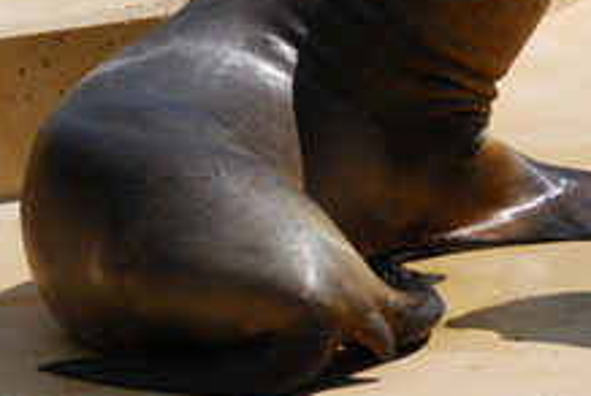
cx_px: 553
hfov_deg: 6.5
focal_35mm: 314
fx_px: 5155
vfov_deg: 4.4
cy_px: 30
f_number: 6.3
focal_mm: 65
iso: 100
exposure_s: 1/640
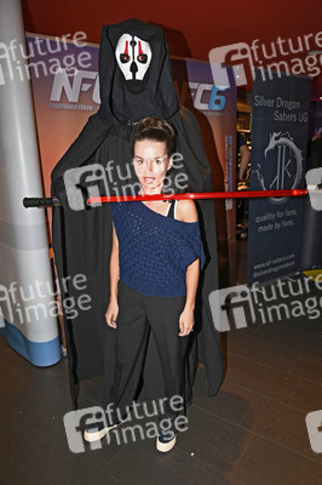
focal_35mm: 26
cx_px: 161
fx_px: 343
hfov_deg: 50.3
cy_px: 242
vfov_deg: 70.5
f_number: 6.3
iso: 1250
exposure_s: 1/60
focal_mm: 25.5
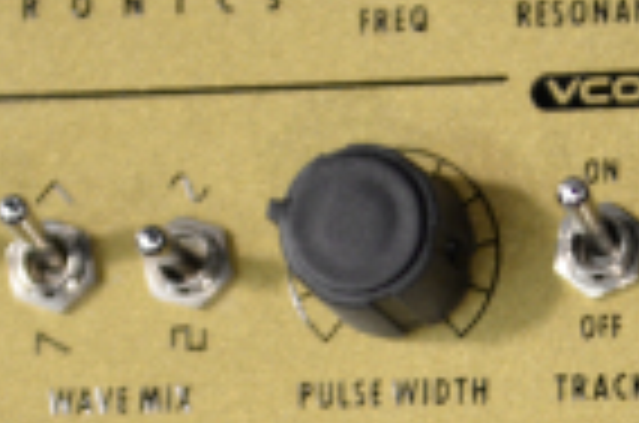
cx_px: 637
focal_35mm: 254
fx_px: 4498
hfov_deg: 8.1
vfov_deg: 5.3
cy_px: 828
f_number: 2.8
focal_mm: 48
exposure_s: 1/60
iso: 800
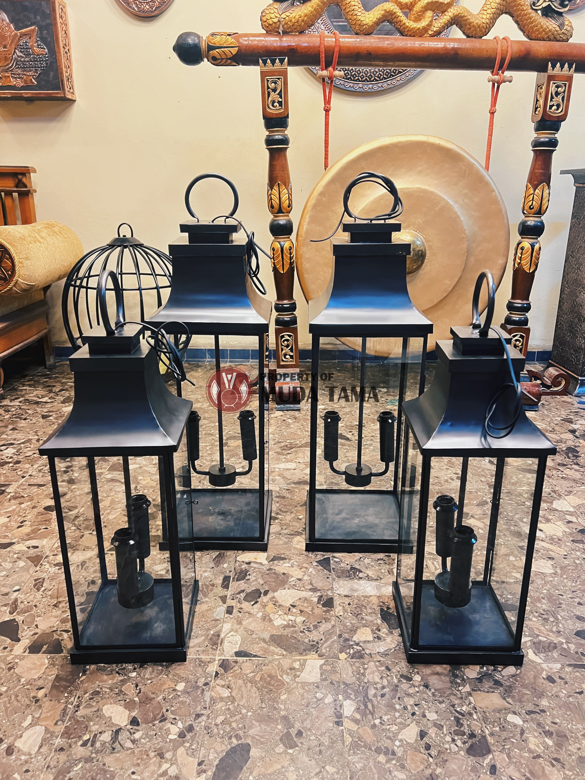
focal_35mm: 26
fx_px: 586
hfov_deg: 53.1
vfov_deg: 67.3
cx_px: 292
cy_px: 390
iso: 640
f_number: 1.5
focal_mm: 5.7
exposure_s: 1/25
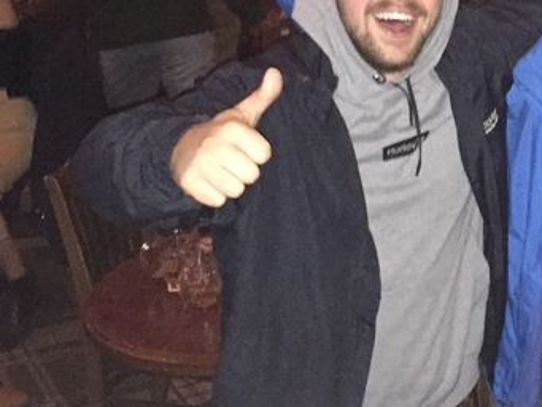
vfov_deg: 16.9
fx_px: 1363
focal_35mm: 87
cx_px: 623
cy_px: 127
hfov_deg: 21.2
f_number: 2.2
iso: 1000
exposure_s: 1/16
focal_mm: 4.15
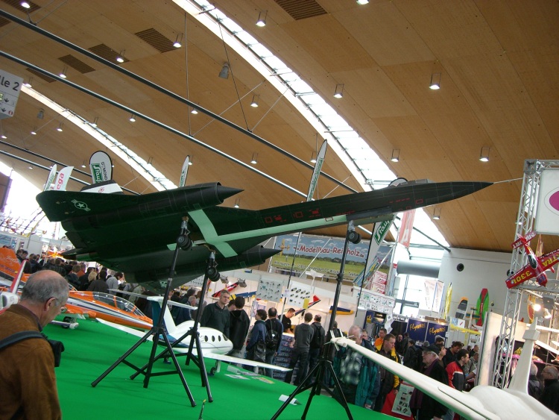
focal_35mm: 38
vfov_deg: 37.7
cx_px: 280
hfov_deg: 49.0
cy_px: 210
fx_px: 614
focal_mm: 6.2
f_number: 2.7
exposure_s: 1/80
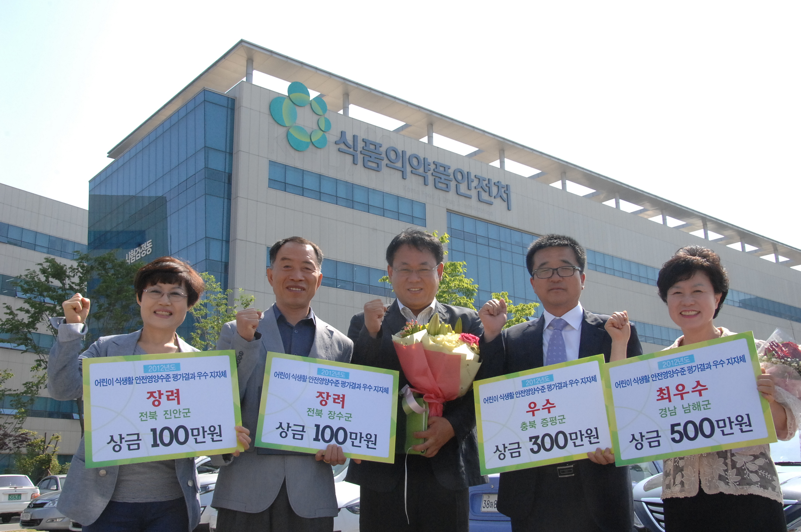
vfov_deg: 36.8
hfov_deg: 53.2
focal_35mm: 36
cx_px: 400
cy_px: 266
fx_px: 800
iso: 800
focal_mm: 24
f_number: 22
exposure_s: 1/250
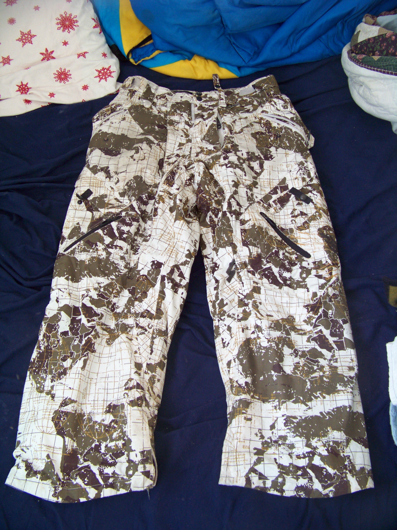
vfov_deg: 51.4
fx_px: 550
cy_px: 265
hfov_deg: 39.7
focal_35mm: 36
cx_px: 198
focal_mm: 5.85
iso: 162
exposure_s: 1/30
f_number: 2.8
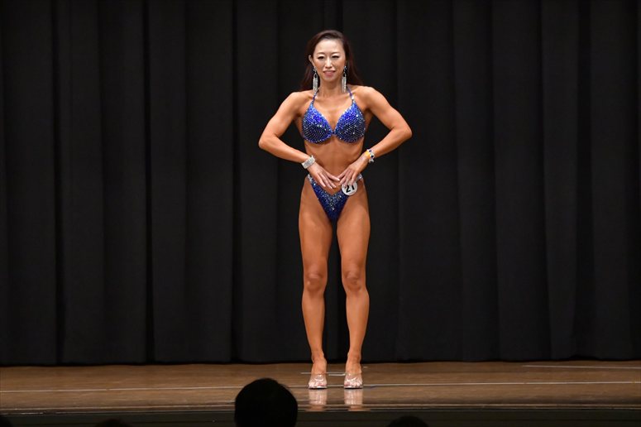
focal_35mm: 217
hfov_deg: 9.5
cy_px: 214
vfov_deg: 6.3
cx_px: 320
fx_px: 3862
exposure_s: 1/400
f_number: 5.6
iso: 6400
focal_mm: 145
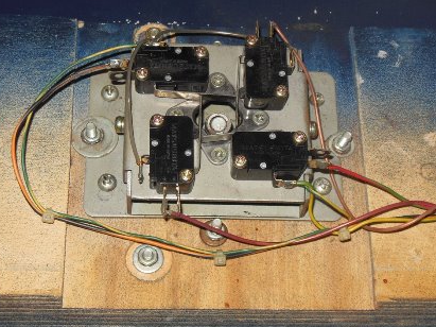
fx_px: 907
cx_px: 222
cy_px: 160
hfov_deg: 27.0
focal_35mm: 72
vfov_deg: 20.4
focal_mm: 11.7
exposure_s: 1/60
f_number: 8.6
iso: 200
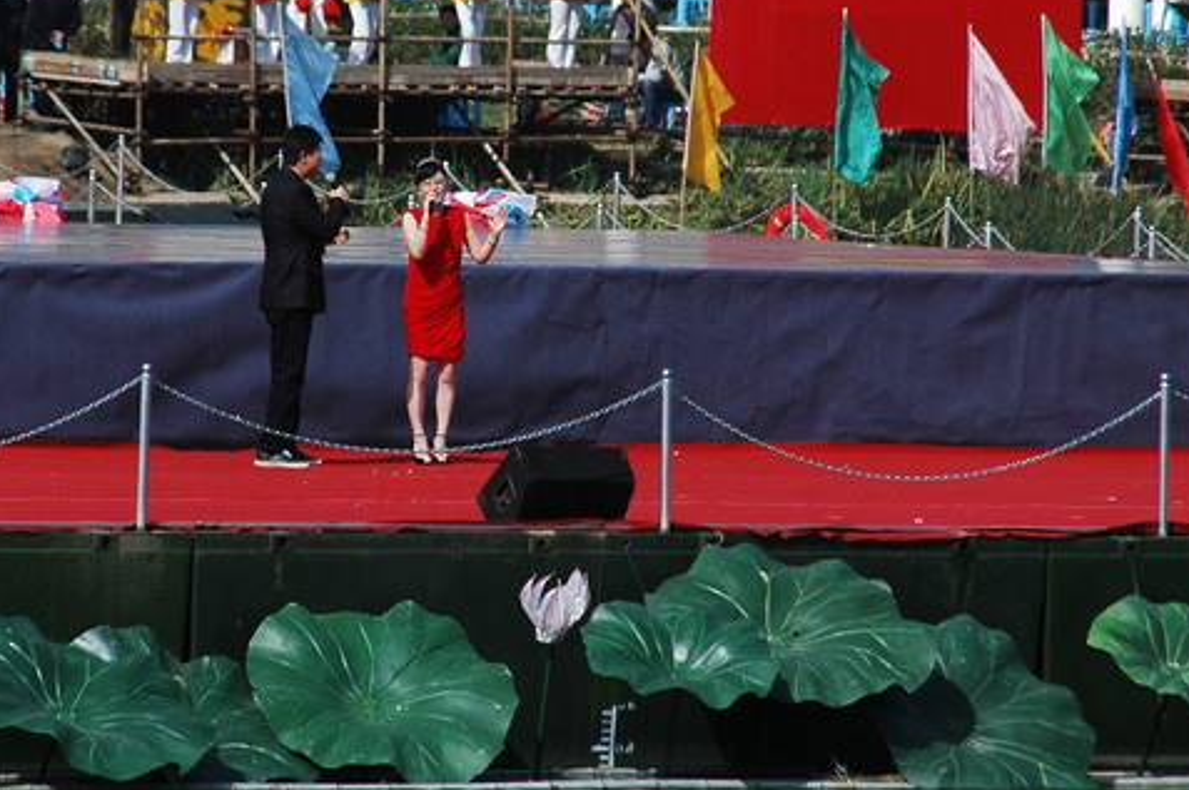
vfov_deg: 2.7
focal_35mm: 503
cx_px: 429
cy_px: 268
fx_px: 16596
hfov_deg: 4.1
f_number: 8
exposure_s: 1/800
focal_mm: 200
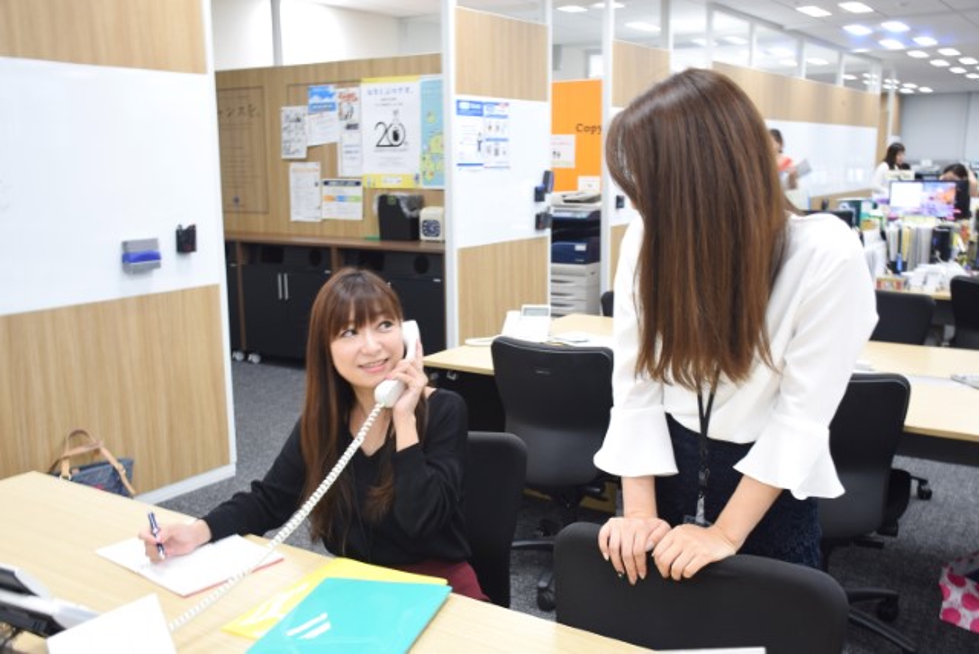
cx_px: 490
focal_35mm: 36
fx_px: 980
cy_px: 327
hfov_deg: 53.1
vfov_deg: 36.9
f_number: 4.5
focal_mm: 24
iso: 250
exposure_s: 1/10
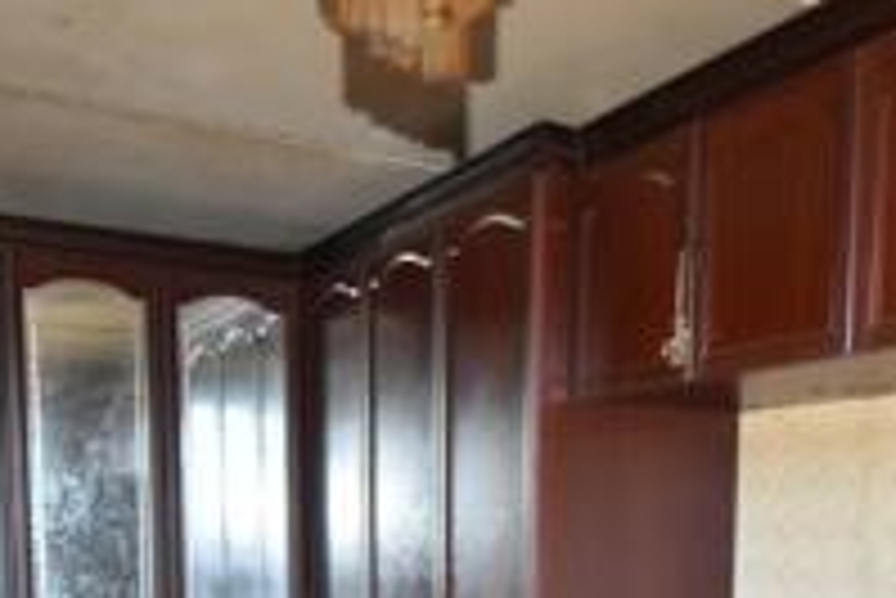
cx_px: 486
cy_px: 641
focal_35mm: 43
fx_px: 1071
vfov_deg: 28.6
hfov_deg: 45.4
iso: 1800
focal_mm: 12
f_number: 4.5
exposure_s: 1/60
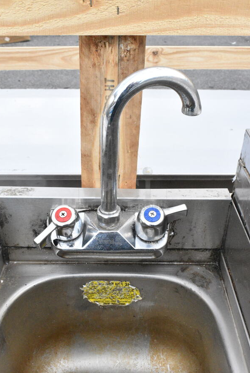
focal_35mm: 37
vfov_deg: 51.8
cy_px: 189
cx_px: 123
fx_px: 384
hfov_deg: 36.0
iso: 6400
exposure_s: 1/800
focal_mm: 24
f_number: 14
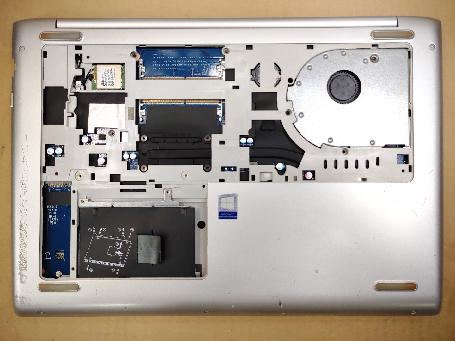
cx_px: 228
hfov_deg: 67.3
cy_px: 170
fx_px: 342
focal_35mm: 26
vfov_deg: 53.1
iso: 50
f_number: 1.8
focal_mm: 4.36
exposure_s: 1/223
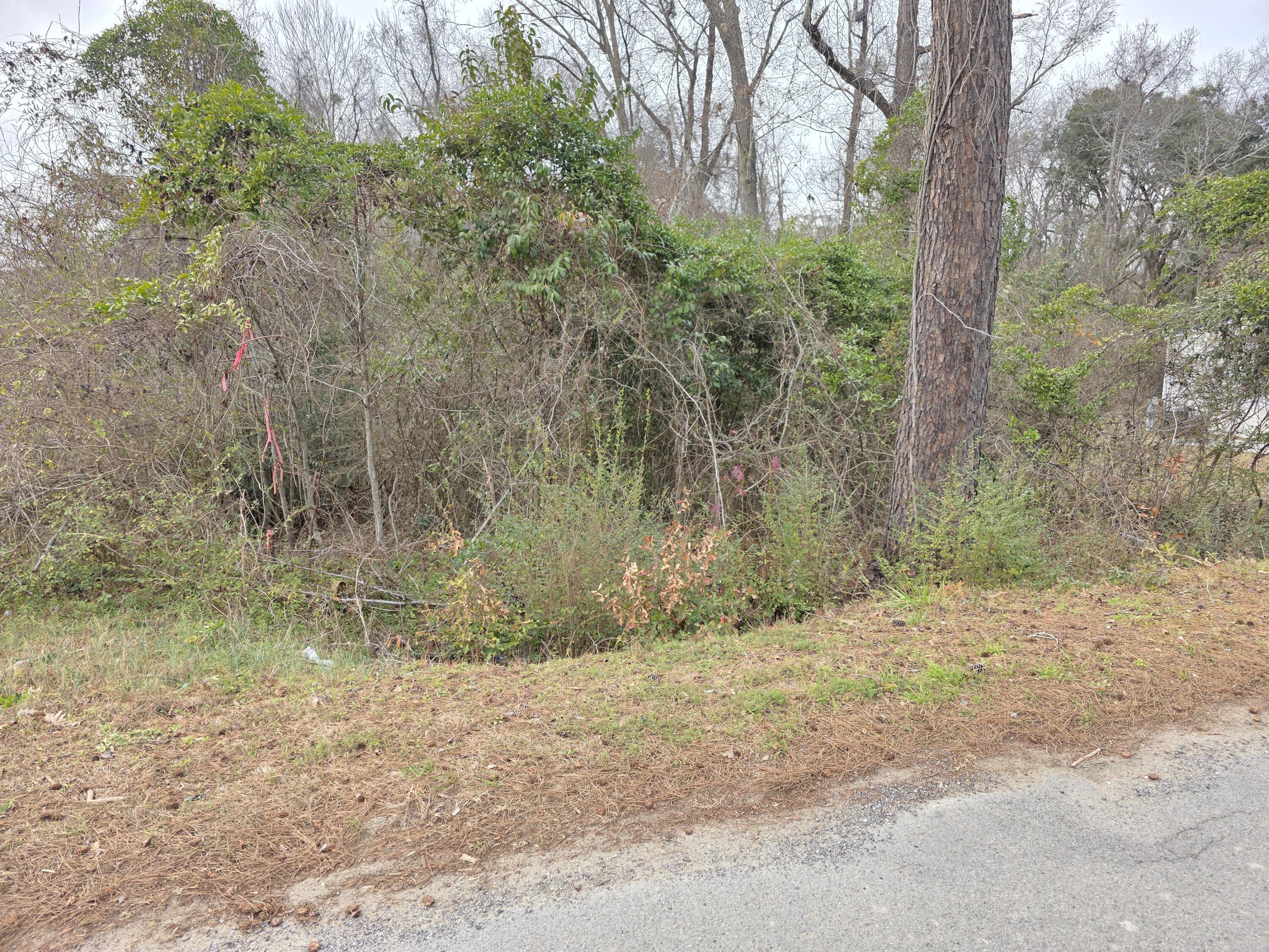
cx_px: 634
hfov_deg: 73.9
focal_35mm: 23
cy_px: 476
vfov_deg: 58.9
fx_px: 843
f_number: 1.7
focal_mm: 6.3
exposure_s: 1/180
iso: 40
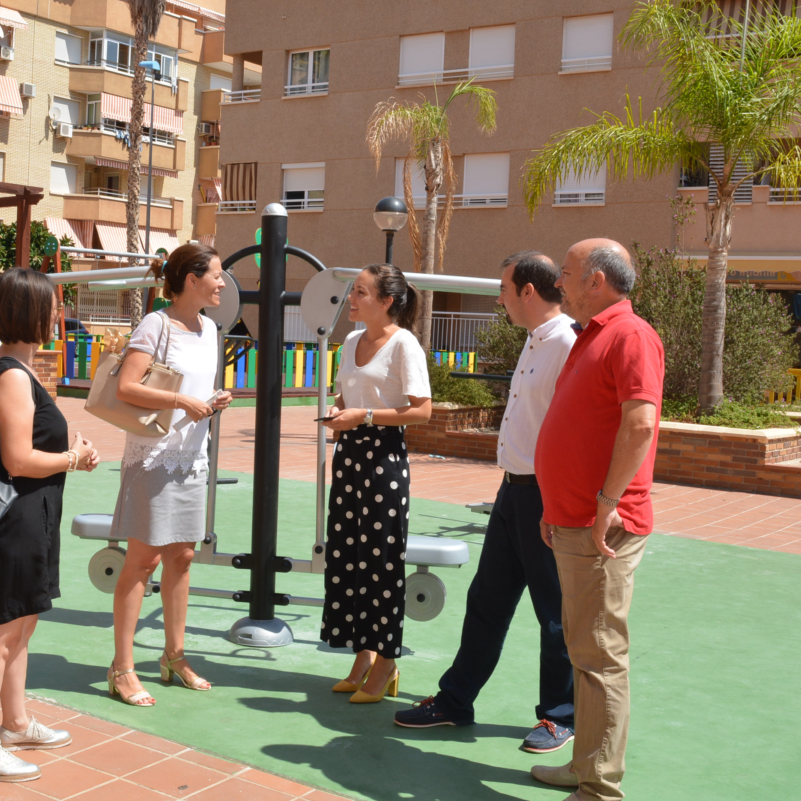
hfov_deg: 34.3
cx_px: 254
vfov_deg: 34.7
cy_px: 384
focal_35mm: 49
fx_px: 1283
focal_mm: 24
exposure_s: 1/200
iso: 400
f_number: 18
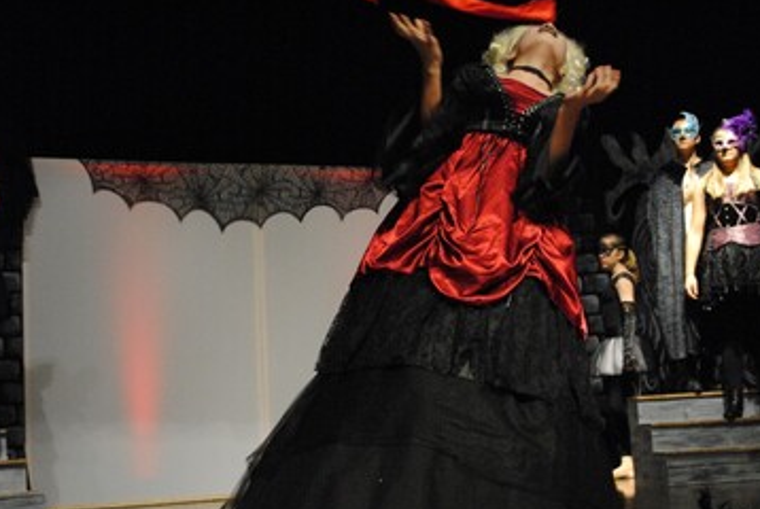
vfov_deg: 22.4
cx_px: 437
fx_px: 1284
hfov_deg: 32.9
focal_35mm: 61
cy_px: 281
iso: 1600
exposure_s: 1/100
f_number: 4.5
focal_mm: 29
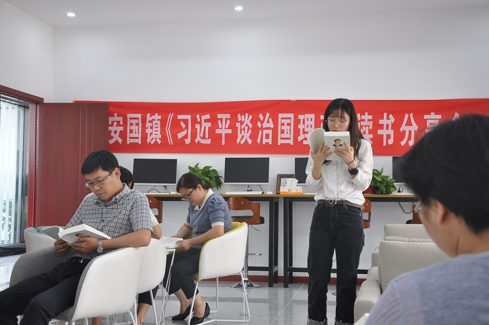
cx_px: 244
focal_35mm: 48
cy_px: 162
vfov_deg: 28.0
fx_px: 651
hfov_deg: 41.2
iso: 400
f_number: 5.6
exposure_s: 1/30
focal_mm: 32
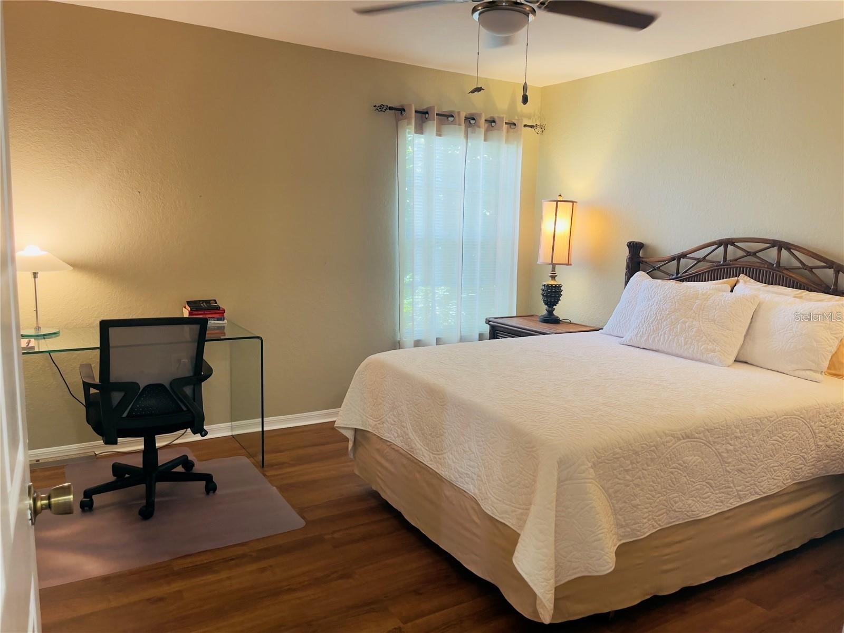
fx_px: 634
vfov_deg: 53.1
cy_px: 316
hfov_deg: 67.3
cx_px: 422
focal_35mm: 26
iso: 125
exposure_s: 1/60
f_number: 1.6
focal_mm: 5.1
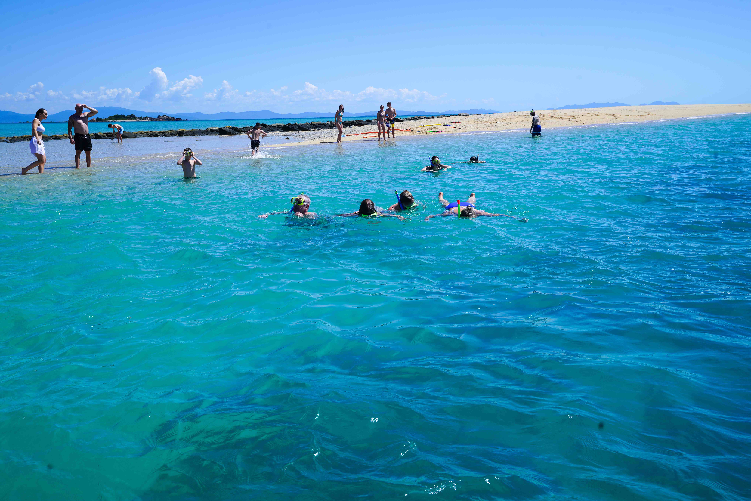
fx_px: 730
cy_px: 250
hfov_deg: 54.4
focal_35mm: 35
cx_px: 376
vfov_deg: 37.9
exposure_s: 1/250
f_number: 10
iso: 100
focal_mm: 35
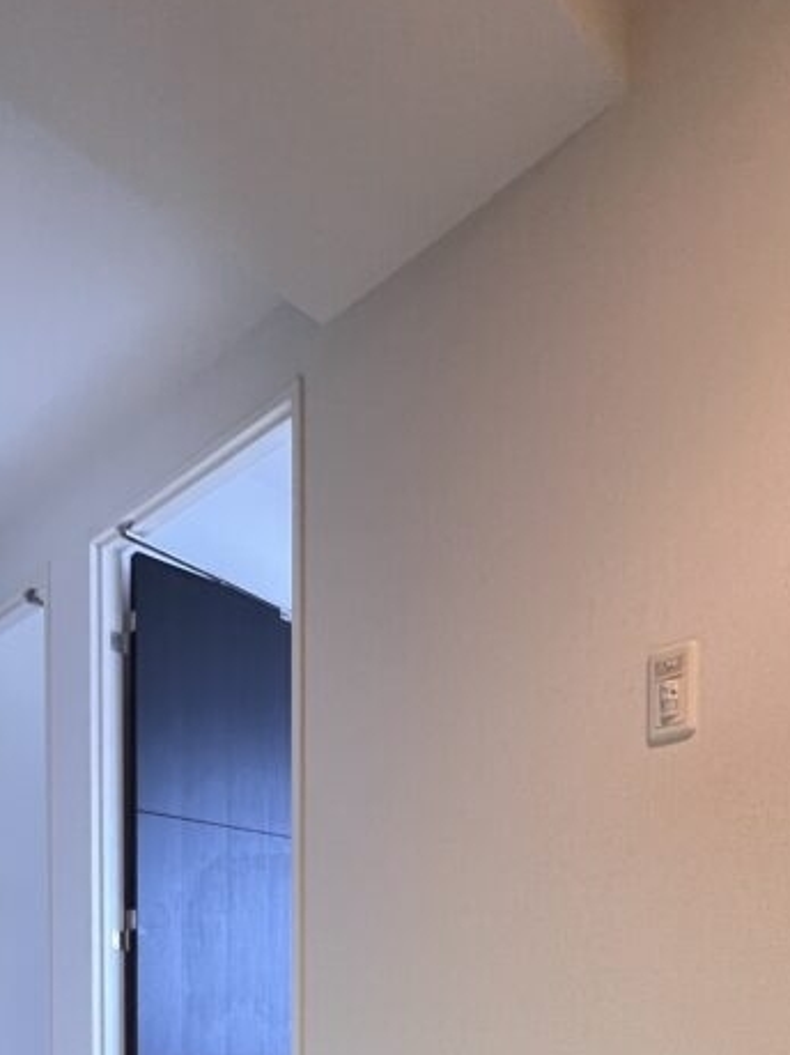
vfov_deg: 50.7
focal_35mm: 29
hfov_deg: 48.1
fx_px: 883
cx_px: 439
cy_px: 1039
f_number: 1.8
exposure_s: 1/60
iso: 500
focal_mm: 1.57
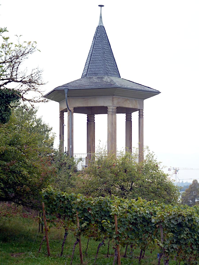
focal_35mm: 90
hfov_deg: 16.4
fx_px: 690
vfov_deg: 21.8
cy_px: 132
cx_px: 100
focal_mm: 14.7
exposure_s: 1/100
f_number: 4.3
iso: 80
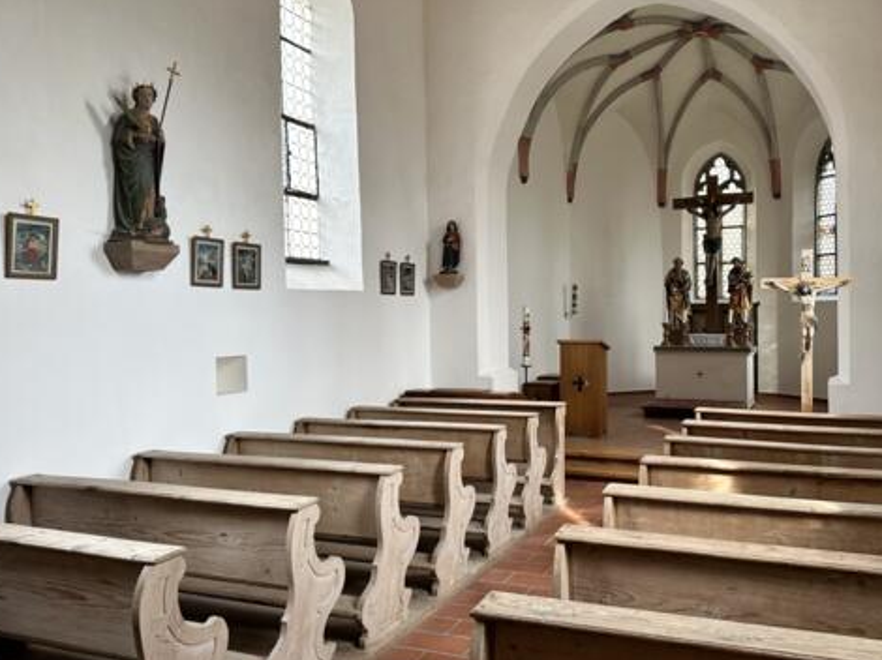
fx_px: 764
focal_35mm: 30
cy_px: 315
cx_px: 523
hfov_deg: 59.6
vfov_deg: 46.7
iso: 125
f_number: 1.78
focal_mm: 6.86
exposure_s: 1/121
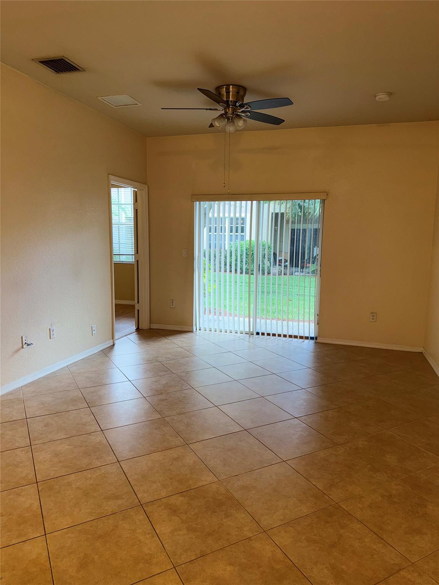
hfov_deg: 56.8
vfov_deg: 71.6
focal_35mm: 24
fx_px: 406
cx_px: 220
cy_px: 292
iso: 50
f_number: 1.78
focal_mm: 6.76
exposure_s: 1/30
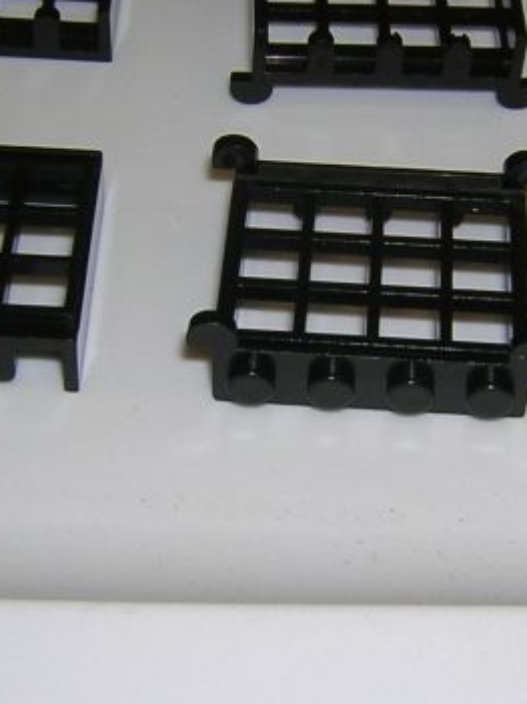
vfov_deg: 23.8
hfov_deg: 18.0
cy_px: 289
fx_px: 1666
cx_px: 329
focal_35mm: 82
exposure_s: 1/60.1
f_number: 5.2
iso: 100
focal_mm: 4.7
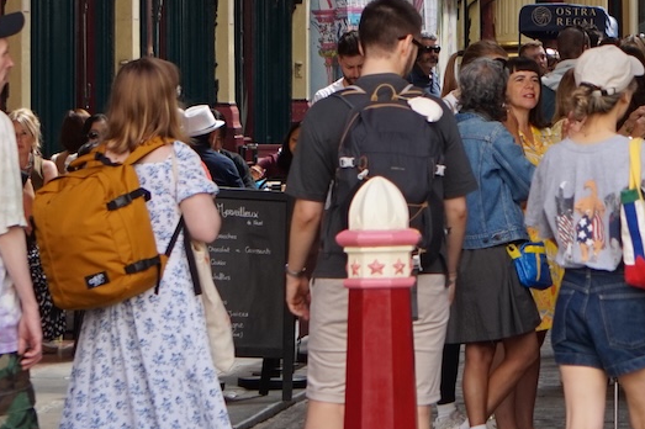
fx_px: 5422
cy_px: -185
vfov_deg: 4.5
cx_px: 752
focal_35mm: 303
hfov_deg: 6.8
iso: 125
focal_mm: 55
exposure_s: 1/160
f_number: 4.5
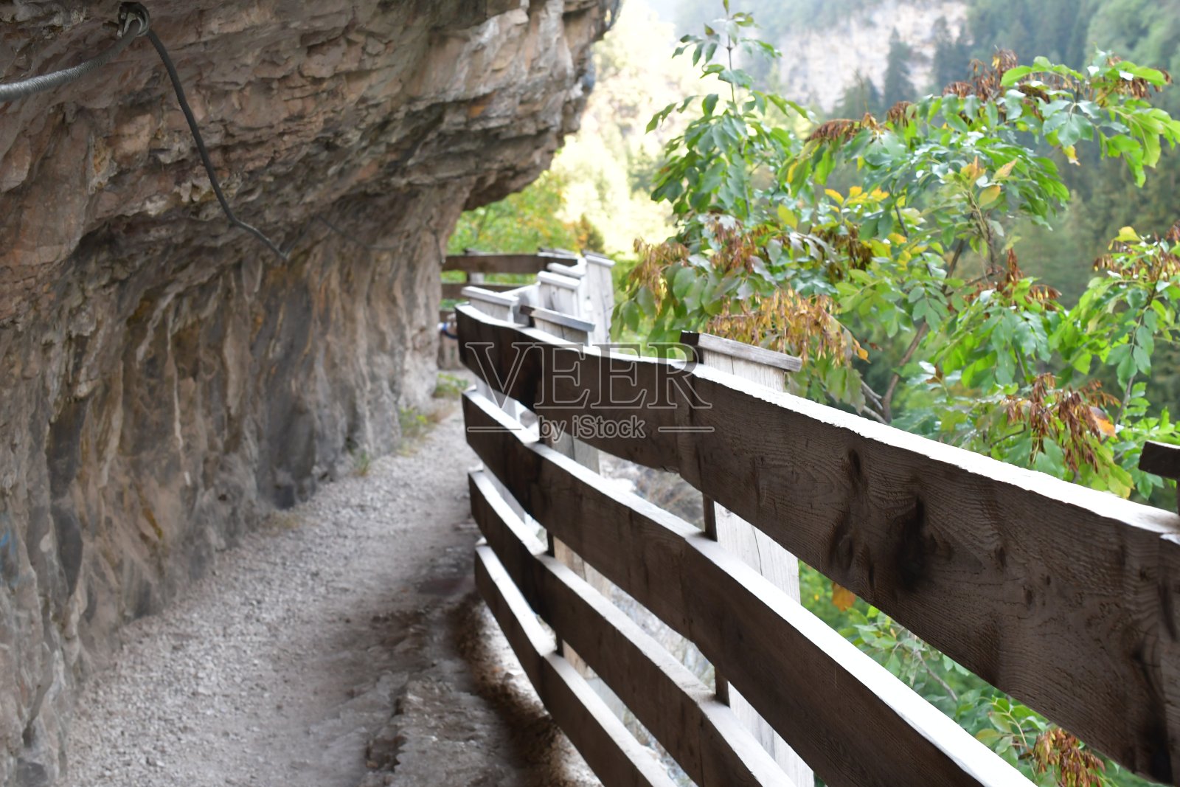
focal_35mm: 60
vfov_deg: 22.6
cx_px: 590
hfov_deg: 33.4
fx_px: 1967
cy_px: 394
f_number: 8
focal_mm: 40
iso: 720
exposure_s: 1/60
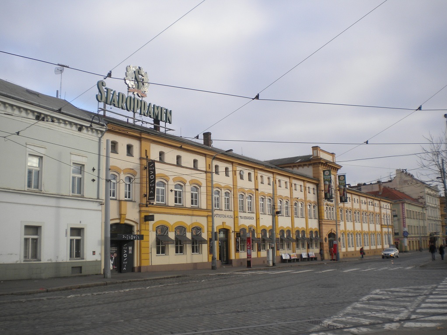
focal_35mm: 35
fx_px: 452
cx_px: 224
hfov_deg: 52.6
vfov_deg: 40.7
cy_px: 168
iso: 80
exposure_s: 1/292
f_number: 4.6
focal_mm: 6.3
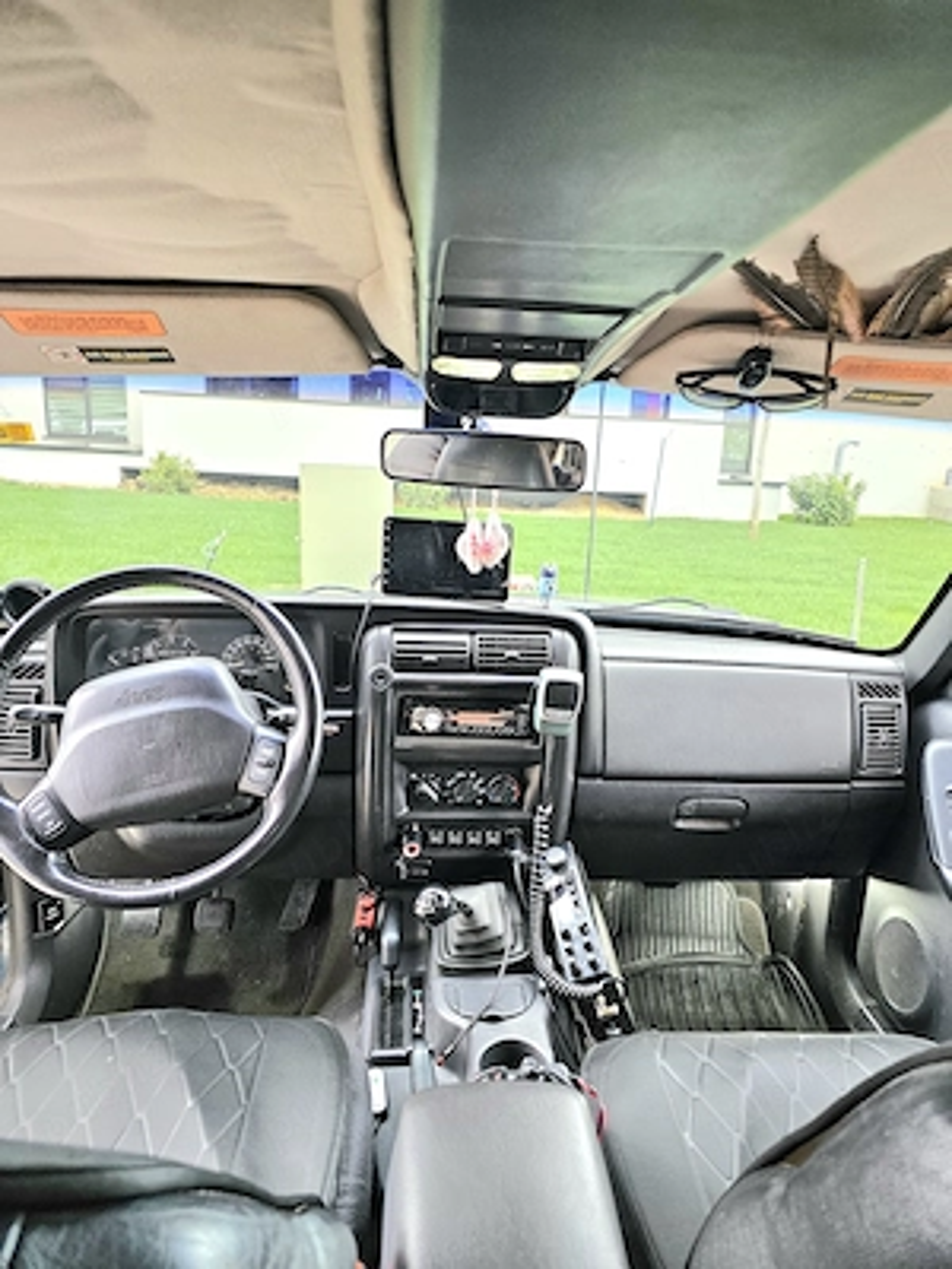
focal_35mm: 23
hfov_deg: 58.9
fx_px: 843
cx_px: 476
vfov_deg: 73.9
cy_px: 634
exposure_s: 1/101
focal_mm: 6.3
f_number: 1.7
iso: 250
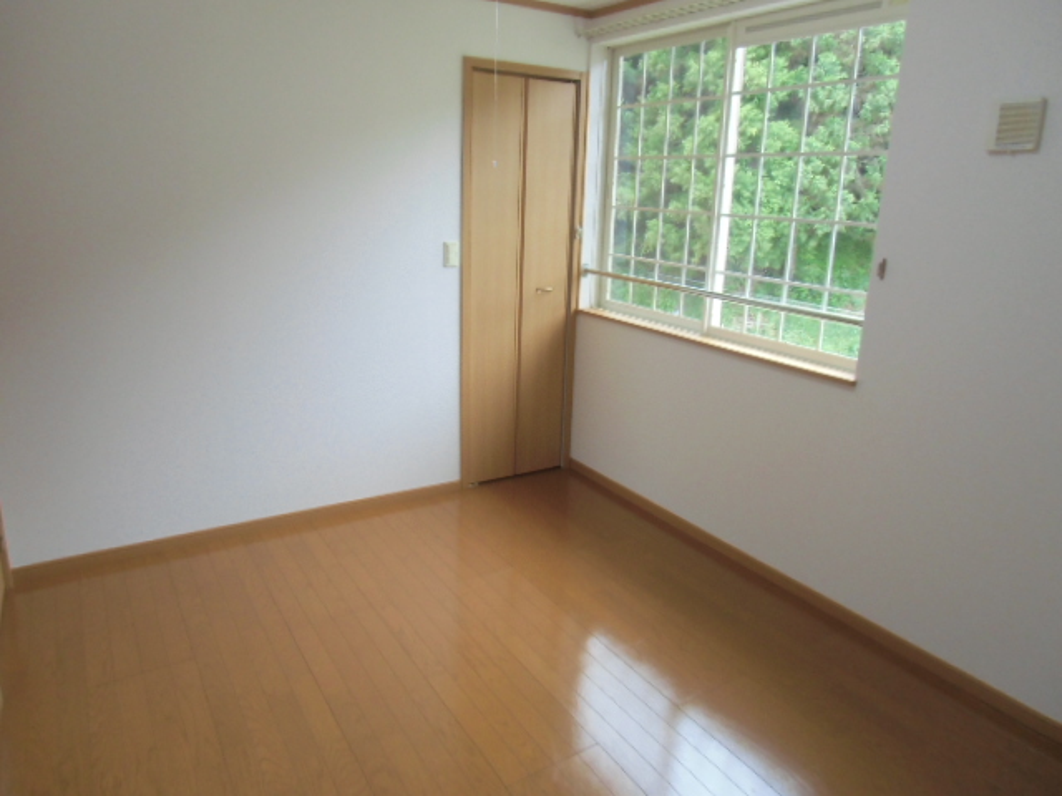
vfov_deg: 56.8
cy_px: 398
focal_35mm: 24
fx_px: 736
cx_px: 531
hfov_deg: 71.6
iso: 200
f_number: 3
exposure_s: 1/125
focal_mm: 4.24
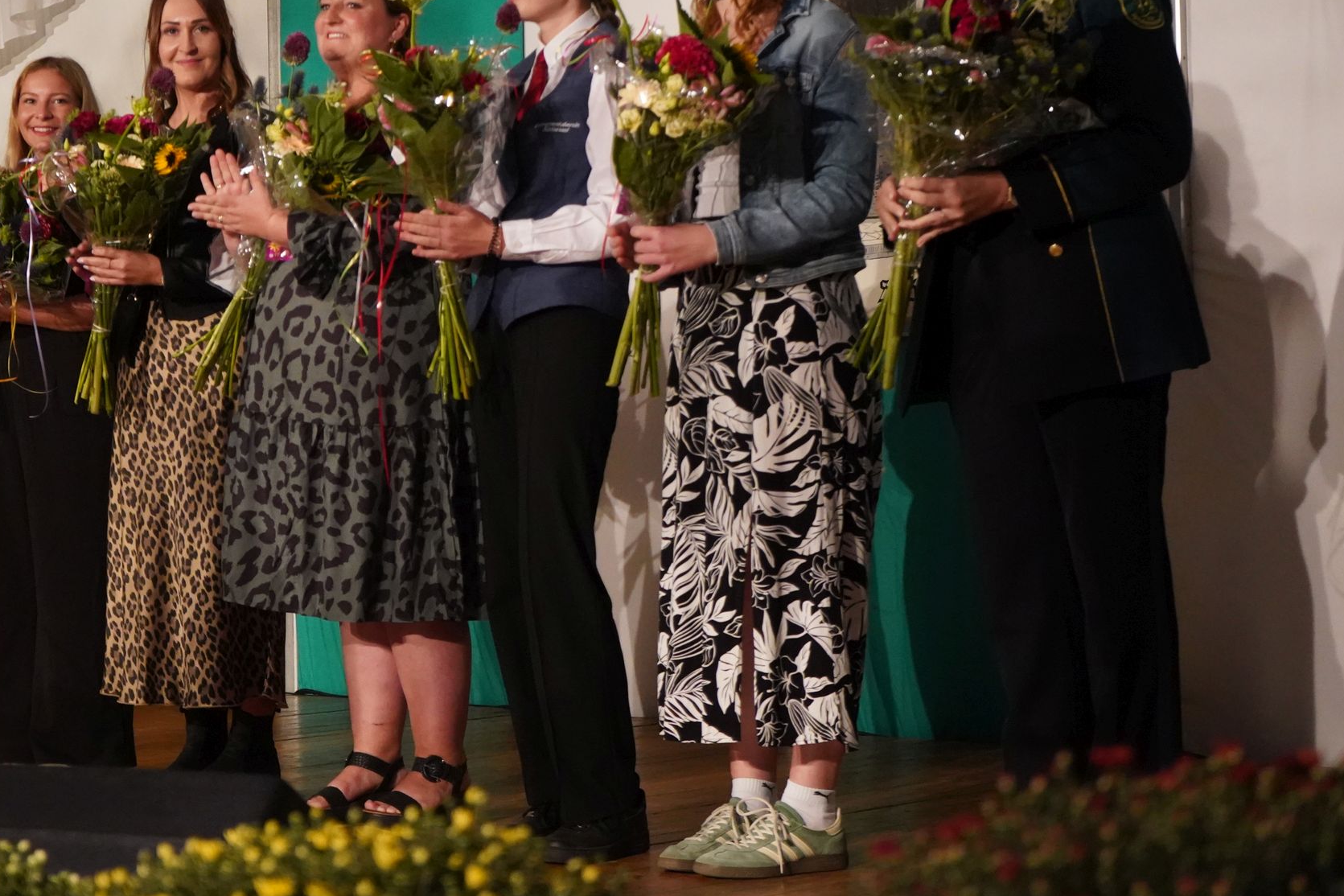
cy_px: 344
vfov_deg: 17.3
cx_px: 404
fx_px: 2949
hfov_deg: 25.5
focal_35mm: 79
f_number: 5
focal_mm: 55
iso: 8000
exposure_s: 1/160
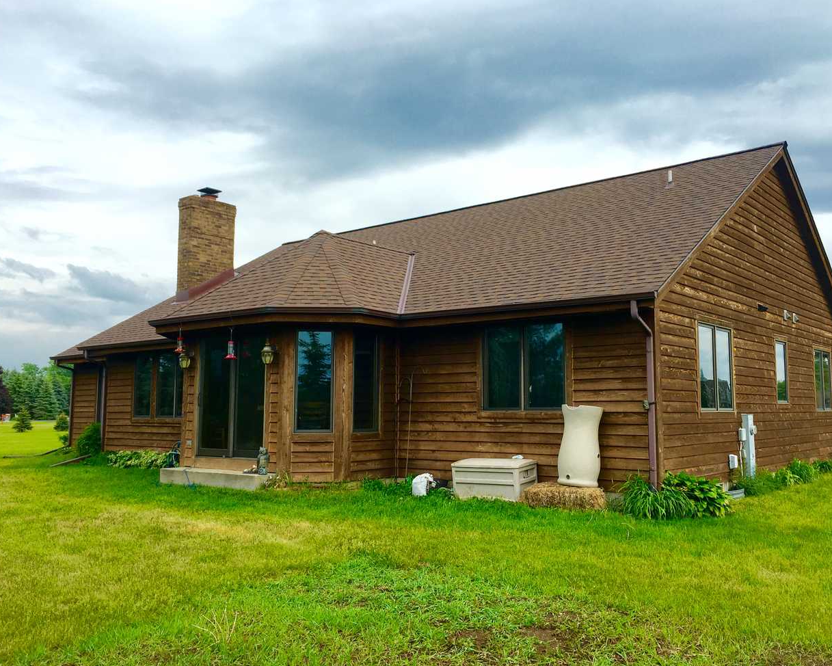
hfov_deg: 57.1
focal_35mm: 31
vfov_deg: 47.1
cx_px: 447
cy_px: 330
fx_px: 763
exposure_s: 1/1012
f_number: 2.2
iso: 25
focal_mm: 4.15
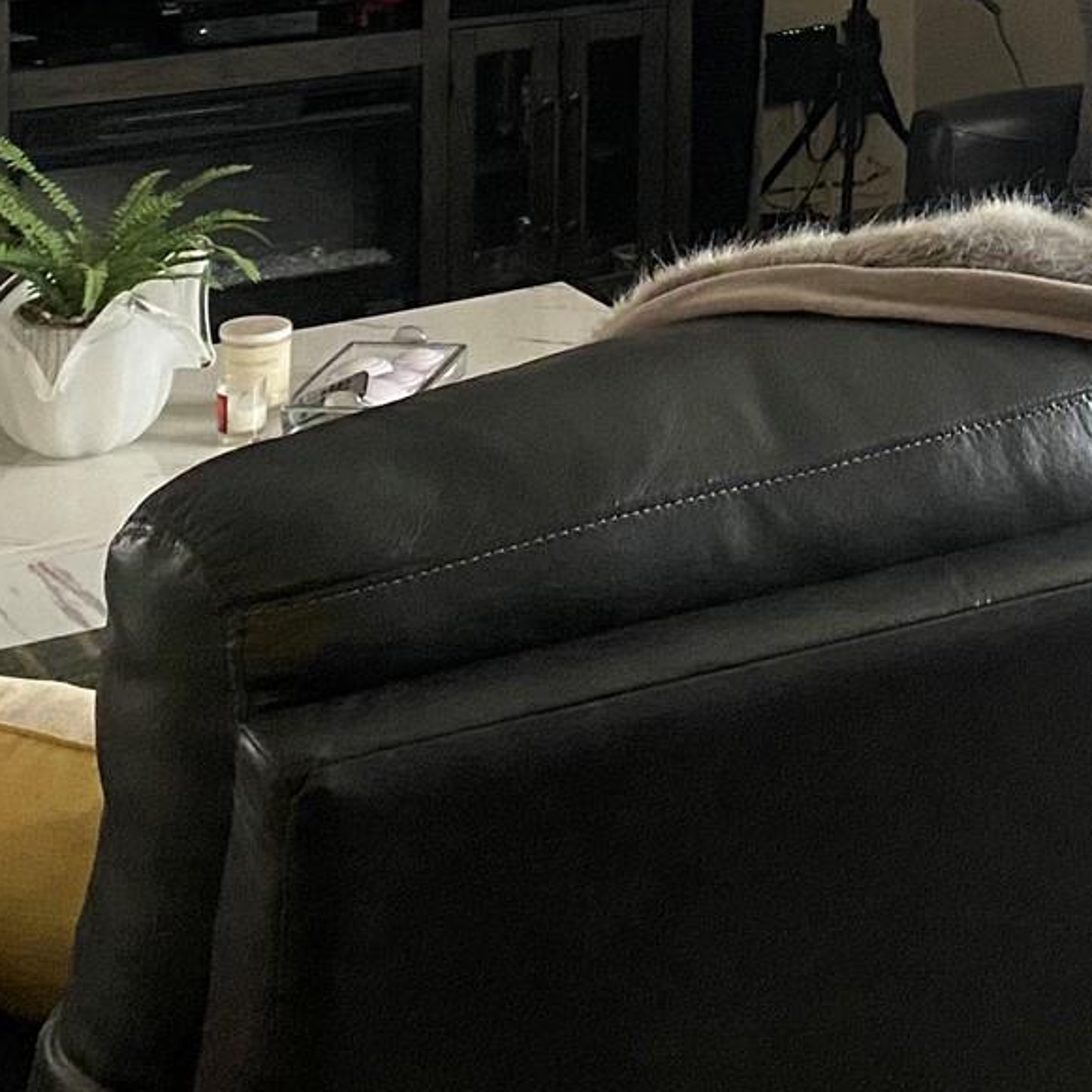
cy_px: -318
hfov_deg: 20.5
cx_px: 1165
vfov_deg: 19.7
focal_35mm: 81
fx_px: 2891
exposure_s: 1/60
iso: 500
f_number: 1.8
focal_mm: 4.25
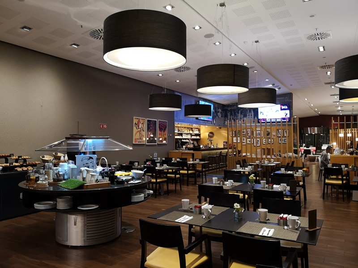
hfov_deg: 65.3
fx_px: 279
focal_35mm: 27
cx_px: 179
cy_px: 134
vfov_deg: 51.4
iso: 320
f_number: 1.8
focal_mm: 3.95
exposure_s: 1/33.3
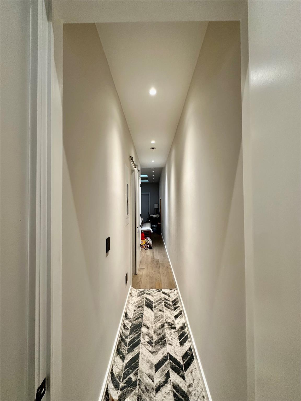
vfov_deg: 102.1
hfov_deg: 85.7
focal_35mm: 14
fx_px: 162
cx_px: 150
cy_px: 200
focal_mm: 2.22
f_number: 2.2
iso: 160
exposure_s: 1/60
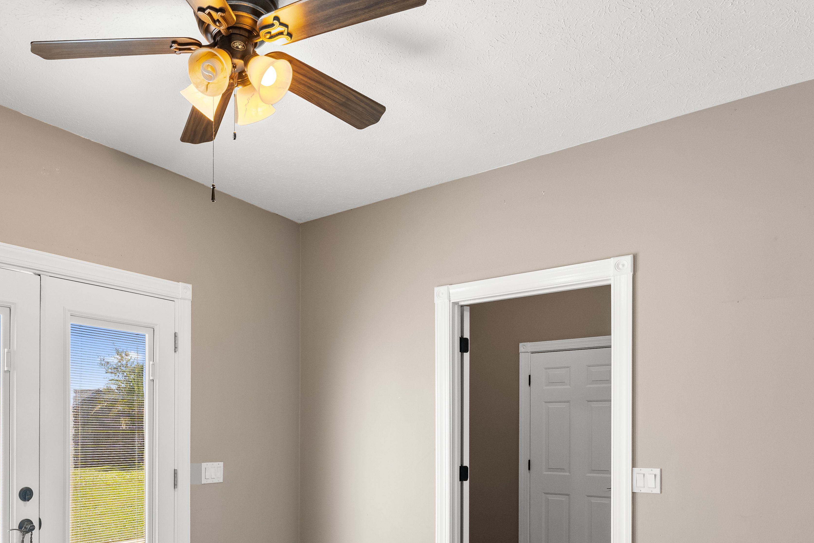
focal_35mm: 28
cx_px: 282
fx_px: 623
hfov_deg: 64.9
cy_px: 440
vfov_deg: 44.6
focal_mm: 15.3
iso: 640
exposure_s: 1/8
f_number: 8
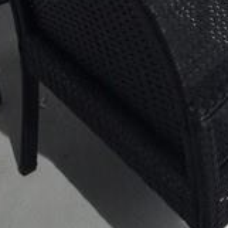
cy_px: -174
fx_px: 760
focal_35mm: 102
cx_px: 190
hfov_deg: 16.9
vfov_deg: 15.0
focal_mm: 4.15
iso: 25
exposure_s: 1/1241
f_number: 2.2
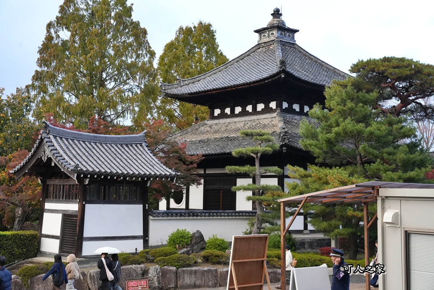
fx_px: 645
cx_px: 217
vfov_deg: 25.3
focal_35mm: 54
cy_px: 145
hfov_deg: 37.2
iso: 5000
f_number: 6.3
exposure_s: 1/400
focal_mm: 53.5
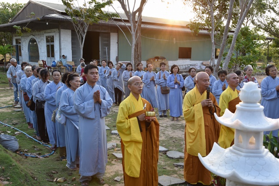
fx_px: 295
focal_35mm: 38
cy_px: 93
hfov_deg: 50.7
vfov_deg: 35.1
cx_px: 140
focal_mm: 38
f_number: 6.3
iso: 400
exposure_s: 1/160
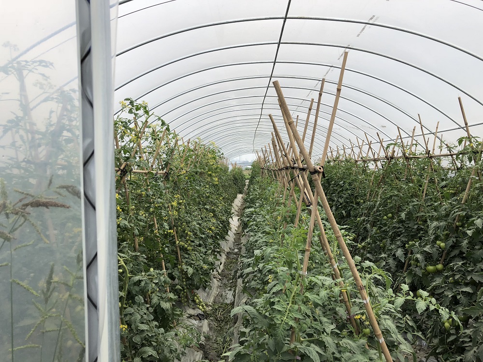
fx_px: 391
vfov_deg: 49.7
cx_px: 242
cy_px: 181
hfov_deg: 63.4
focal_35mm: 28
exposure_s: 1/1548
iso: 20
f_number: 1.8
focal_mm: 4
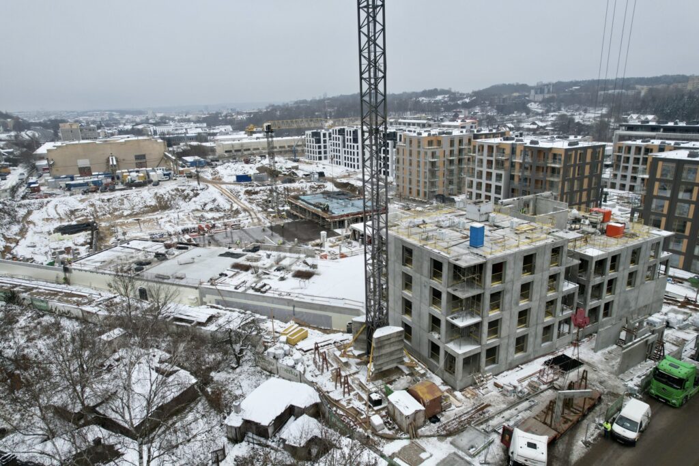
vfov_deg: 57.2
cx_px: 350
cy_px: 233
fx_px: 427
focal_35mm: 22
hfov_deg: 78.6
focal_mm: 8.38
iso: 110
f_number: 2.8
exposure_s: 1/320
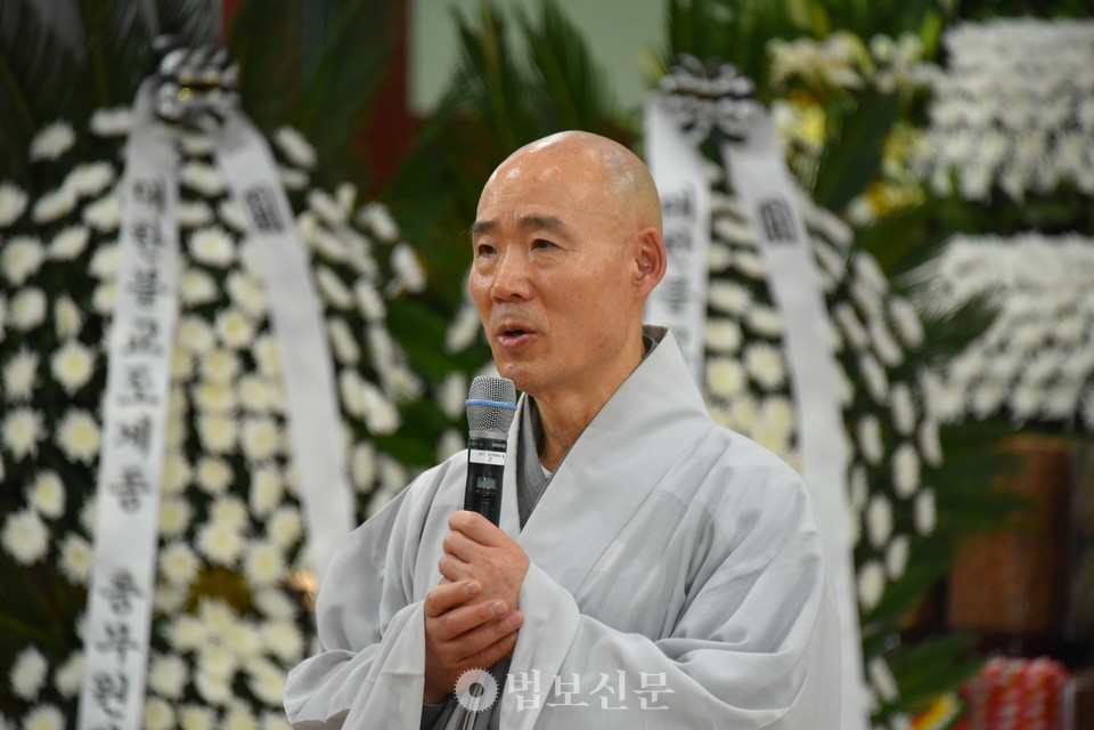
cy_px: 365
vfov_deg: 4.6
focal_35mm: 300
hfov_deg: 6.9
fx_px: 9116
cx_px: 547
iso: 4000
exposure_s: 1/200
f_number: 5.6
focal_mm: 300
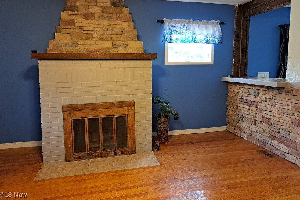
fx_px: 217
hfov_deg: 69.4
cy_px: 84
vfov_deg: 49.3
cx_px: 153
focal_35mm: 26
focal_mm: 5.23
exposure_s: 1/40
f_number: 1.8
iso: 320
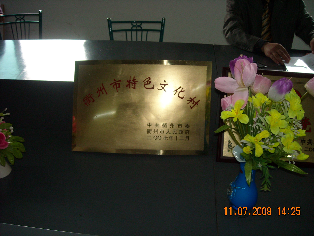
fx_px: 317
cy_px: 118
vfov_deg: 40.7
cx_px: 157
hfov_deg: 52.6
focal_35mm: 35
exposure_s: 1/60
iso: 200
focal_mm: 5.7
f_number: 2.8
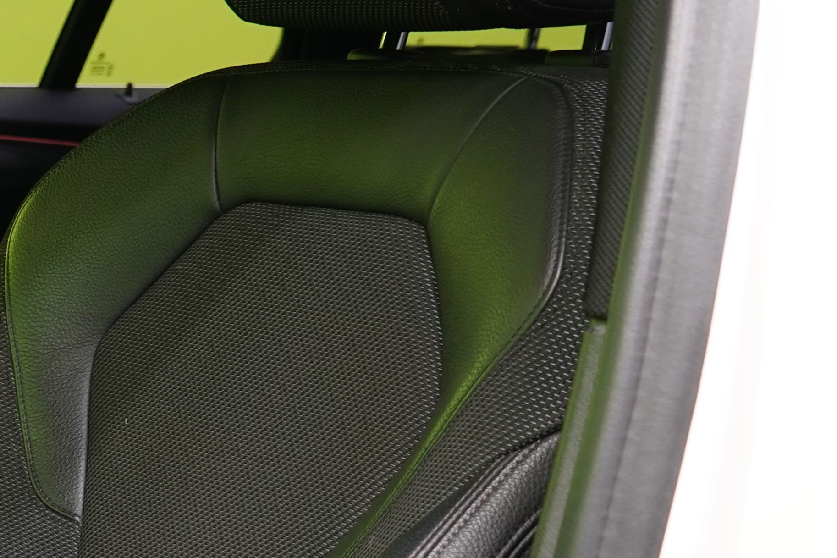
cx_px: -361
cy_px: 612
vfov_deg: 14.5
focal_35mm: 92
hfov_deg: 19.7
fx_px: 2139
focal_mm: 28
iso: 1250
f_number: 5
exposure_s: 1/20
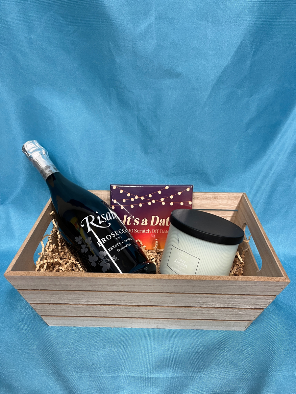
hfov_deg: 53.1
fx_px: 296
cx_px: 148
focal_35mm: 26
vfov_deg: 67.3
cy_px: 197
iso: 160
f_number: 1.6
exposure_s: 1/60
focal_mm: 5.1
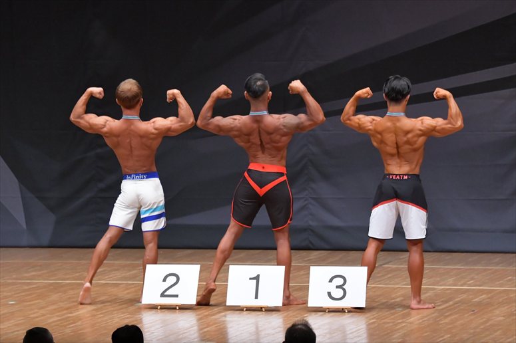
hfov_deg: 9.5
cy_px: 172
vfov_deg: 6.3
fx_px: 3109
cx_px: 258
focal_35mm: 217
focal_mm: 145
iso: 6400
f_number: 5.6
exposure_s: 1/400
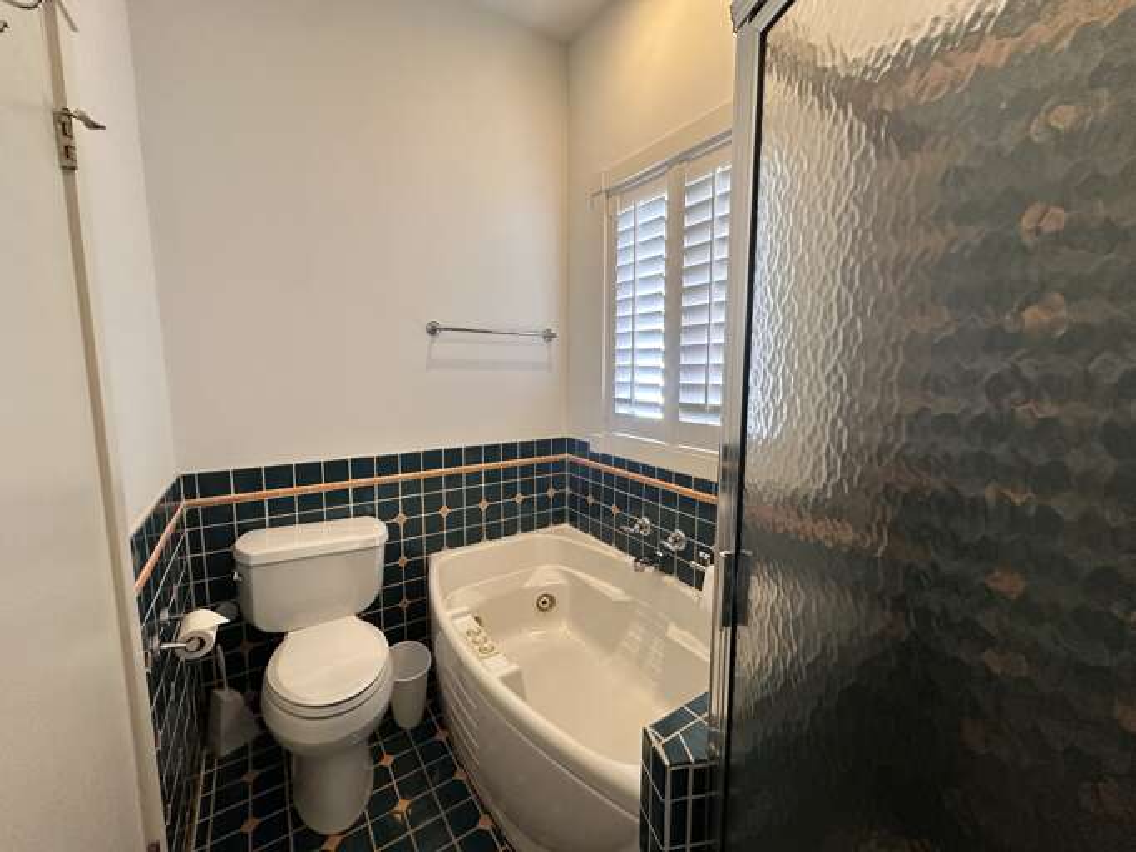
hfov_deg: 102.1
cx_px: 568
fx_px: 459
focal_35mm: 14
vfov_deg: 85.7
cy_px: 426
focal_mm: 2.22
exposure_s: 1/120
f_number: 2.2
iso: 200
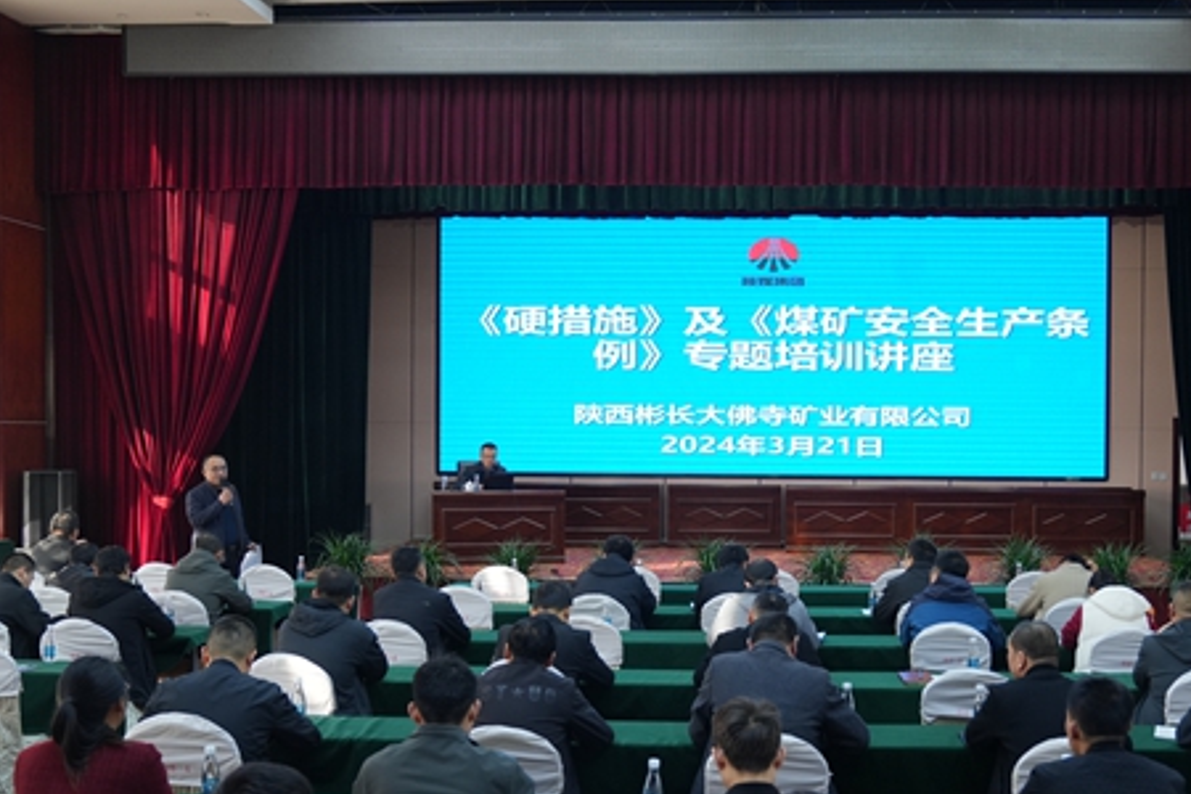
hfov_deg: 48.0
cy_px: 471
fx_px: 1323
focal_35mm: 40
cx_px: 738
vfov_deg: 33.3
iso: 1250
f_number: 4
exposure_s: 1/160
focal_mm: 30
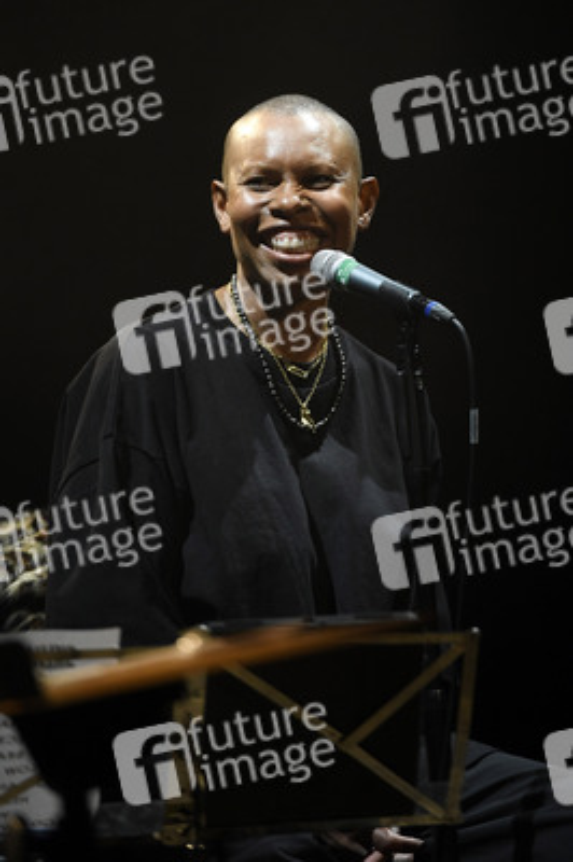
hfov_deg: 6.9
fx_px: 4783
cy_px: 431
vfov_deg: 10.3
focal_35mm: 200
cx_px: 286
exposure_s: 1/250
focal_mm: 200
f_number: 3.5
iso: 2000
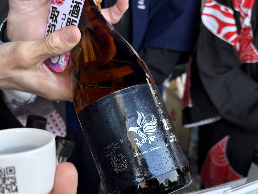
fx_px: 306
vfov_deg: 34.5
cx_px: 116
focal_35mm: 41
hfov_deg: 45.7
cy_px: 143
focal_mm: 5.96
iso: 64
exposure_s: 1/122
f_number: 1.6
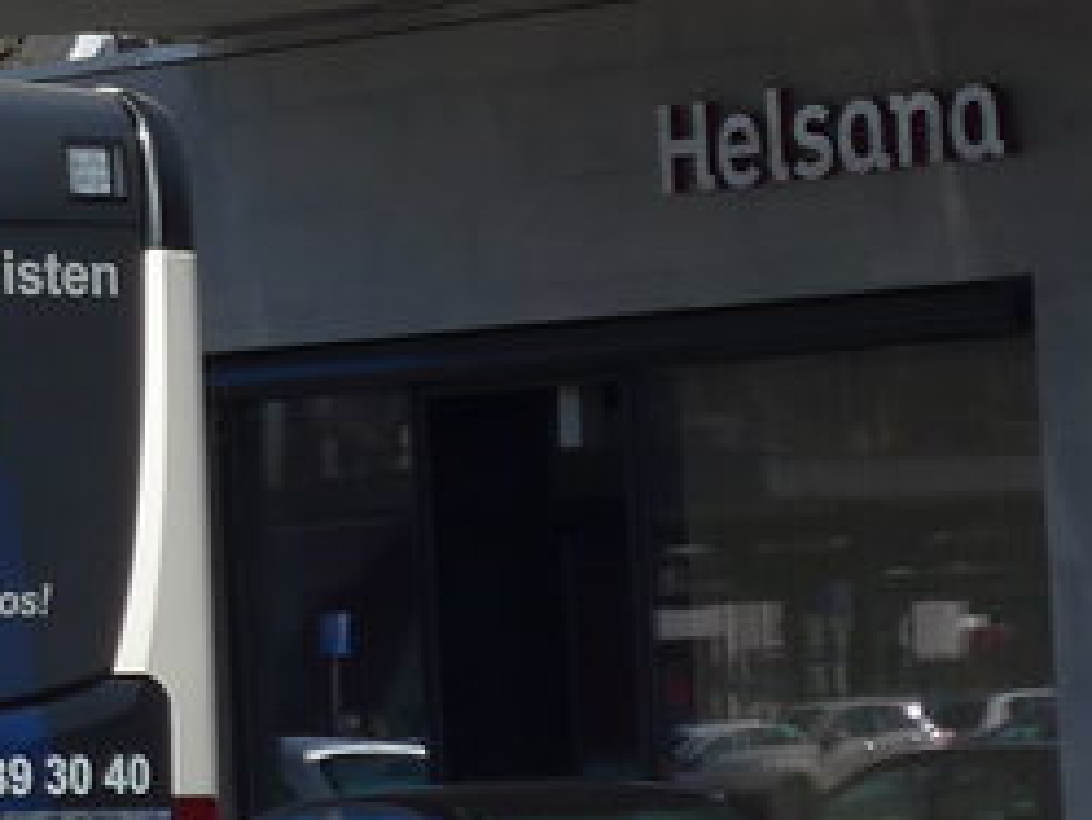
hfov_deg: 6.4
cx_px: -1206
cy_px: 149
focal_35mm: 299
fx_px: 9437
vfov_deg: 5.0
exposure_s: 1/1600
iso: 80
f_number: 3.7
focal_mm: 12.7
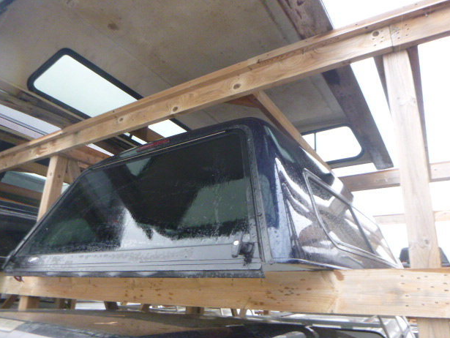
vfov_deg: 53.1
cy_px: 170
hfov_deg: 67.3
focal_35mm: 26
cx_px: 224
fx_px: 338
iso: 400
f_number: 3.9
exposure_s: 1/40
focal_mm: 4.5
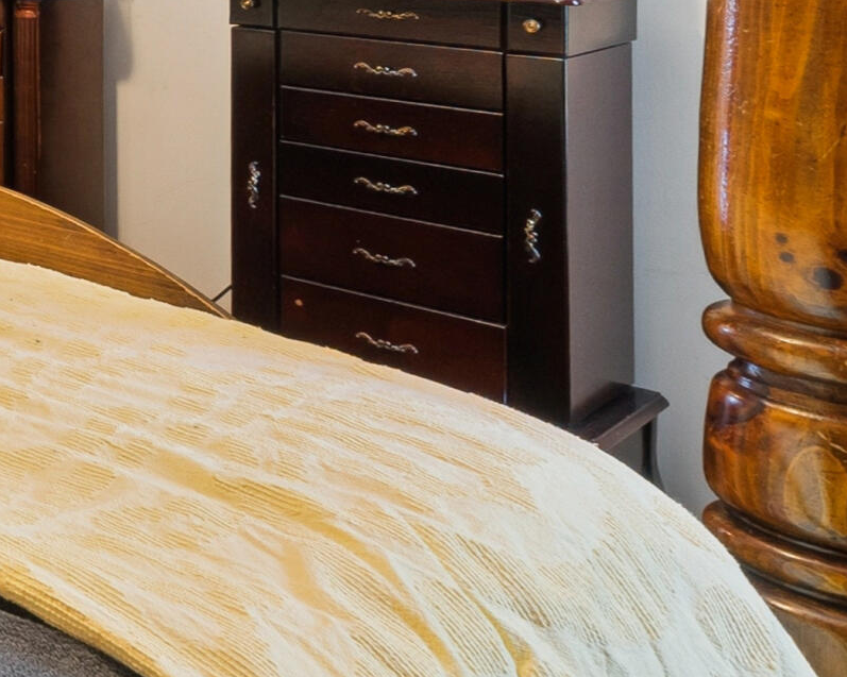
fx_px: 1328
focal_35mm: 53
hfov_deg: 21.3
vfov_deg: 25.3
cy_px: -164
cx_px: -719
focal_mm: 10
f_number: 8
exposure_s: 1/1.25
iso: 100
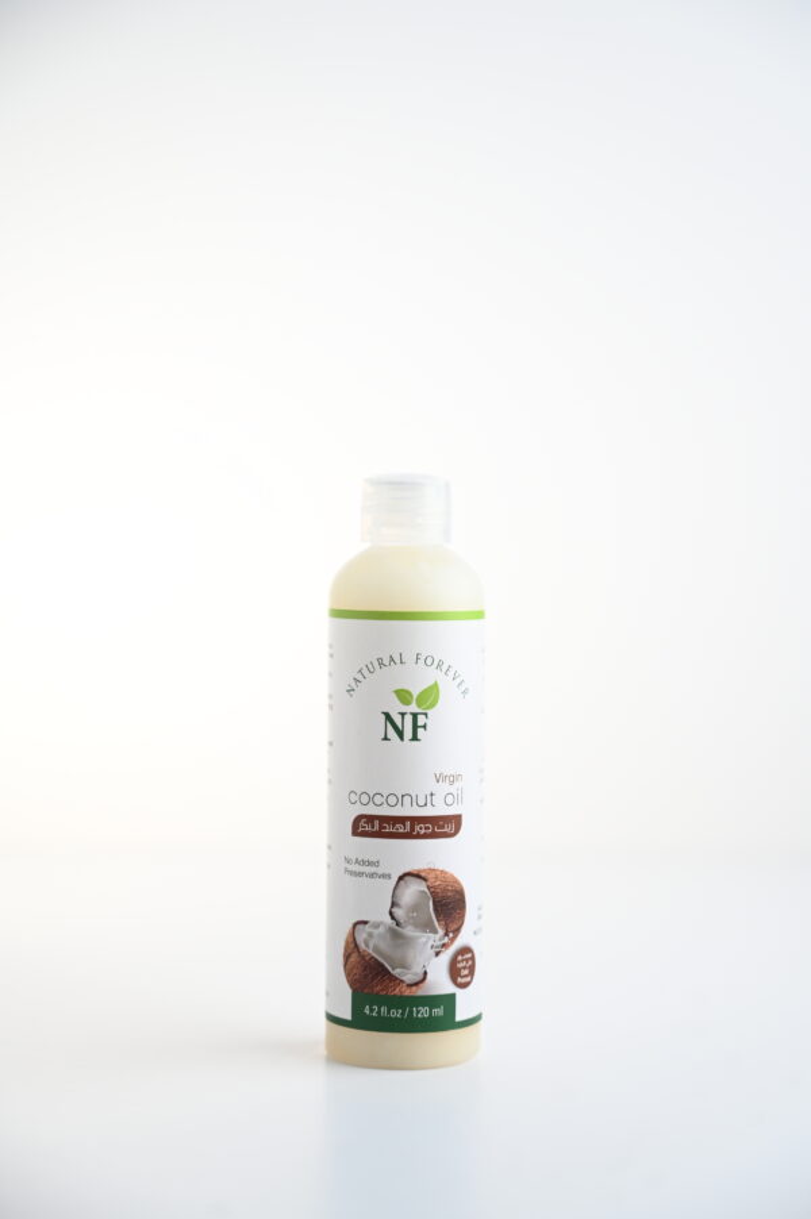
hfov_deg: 20.9
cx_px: 406
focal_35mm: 65
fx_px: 2200
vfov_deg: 31.0
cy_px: 610
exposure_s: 1/200
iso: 125
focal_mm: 65
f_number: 4
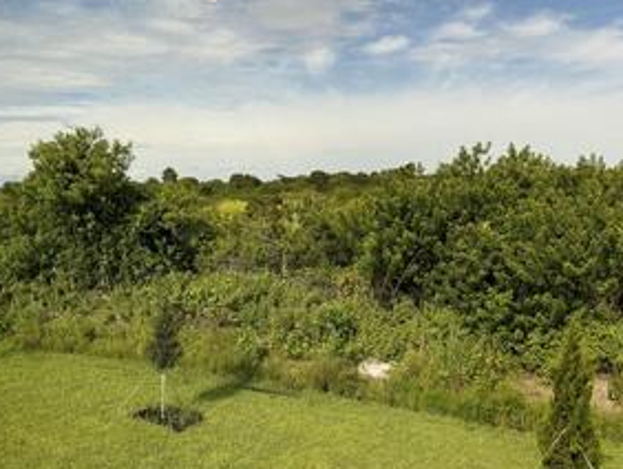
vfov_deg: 41.8
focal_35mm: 34
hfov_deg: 53.7
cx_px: 270
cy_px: 261
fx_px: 612
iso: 80
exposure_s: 1/3247
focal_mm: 6.76
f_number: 1.78
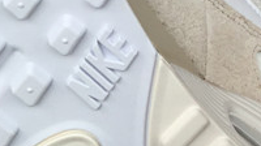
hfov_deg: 13.8
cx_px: -44
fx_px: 1051
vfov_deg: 7.9
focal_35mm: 152
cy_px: 130
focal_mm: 3.3
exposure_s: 1/274
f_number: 2.4
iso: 25
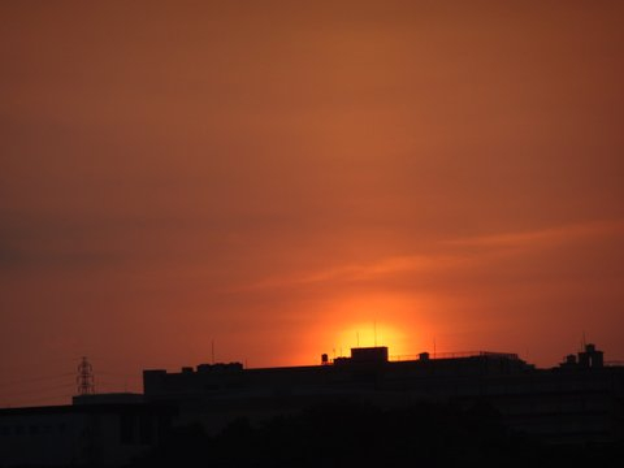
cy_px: 234
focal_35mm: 389
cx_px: 312
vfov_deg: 3.8
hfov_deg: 5.1
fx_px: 7012
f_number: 6.3
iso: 80
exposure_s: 1/250
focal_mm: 66.39
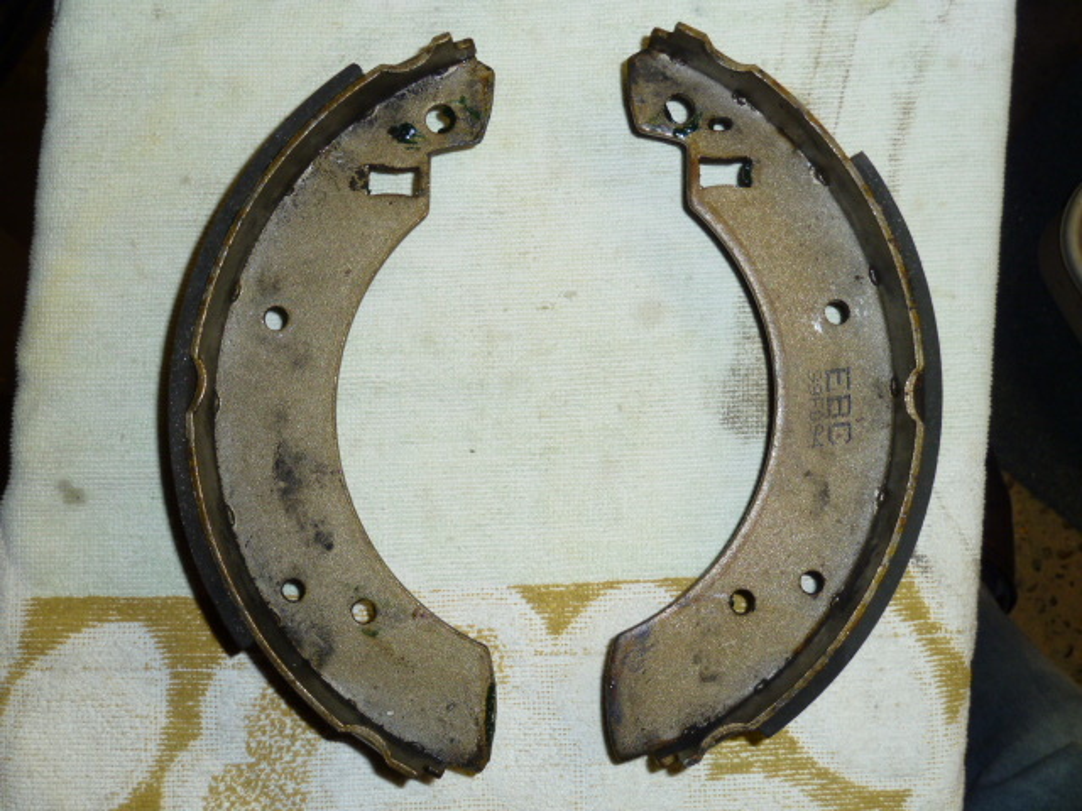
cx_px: 541
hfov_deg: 46.8
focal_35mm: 40
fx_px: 1250
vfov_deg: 36.0
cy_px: 406
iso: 100
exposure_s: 1/30
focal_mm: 6.5
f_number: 3.6
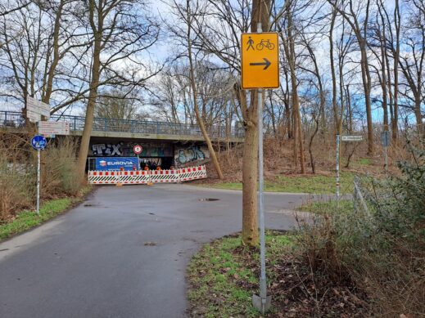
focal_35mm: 25
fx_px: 307
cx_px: 212
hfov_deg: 69.4
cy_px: 159
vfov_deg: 54.9
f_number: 1.8
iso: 32
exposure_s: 1/325
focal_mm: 4.65
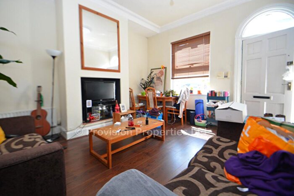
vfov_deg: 77.4
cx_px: 147
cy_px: 98
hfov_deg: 100.3
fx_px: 123
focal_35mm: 15
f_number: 4
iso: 400
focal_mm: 10
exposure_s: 1/60
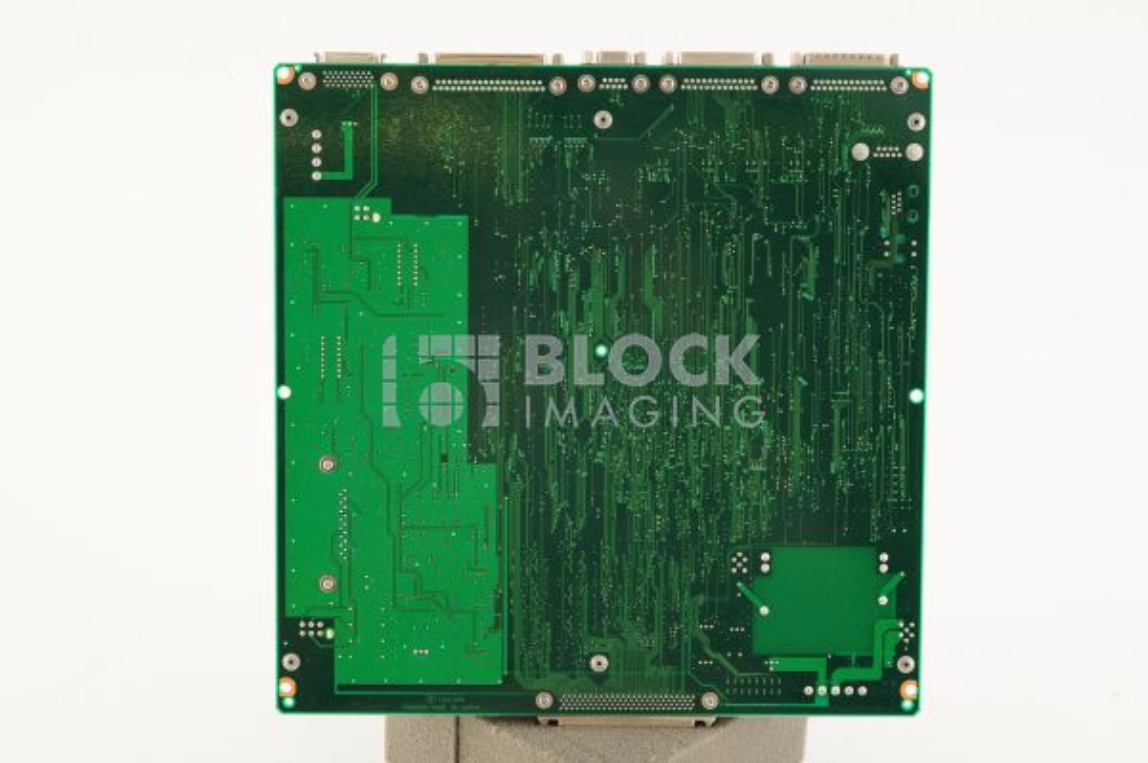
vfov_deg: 26.9
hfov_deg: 39.6
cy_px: 382
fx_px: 1593
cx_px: 574
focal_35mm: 50
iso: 1600
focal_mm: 50
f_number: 10
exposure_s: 1/125
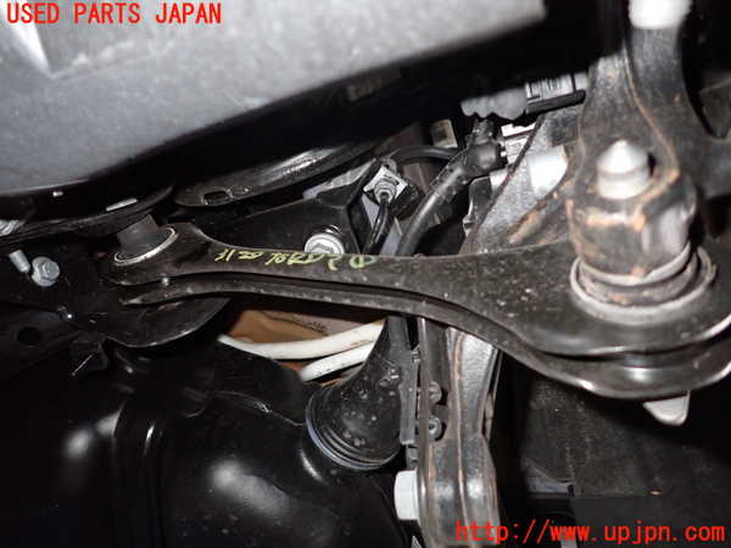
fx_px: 528
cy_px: 274
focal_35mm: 25
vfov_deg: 54.9
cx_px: 366
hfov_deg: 69.4
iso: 500
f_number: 5.6
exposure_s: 1/30
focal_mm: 4.5
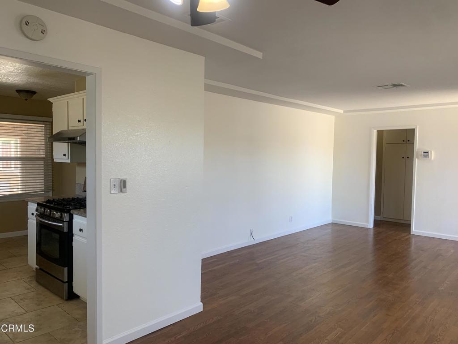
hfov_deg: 67.3
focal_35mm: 26
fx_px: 344
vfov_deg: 53.1
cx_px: 229
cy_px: 172
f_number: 1.8
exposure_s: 1/121
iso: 80
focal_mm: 4.25
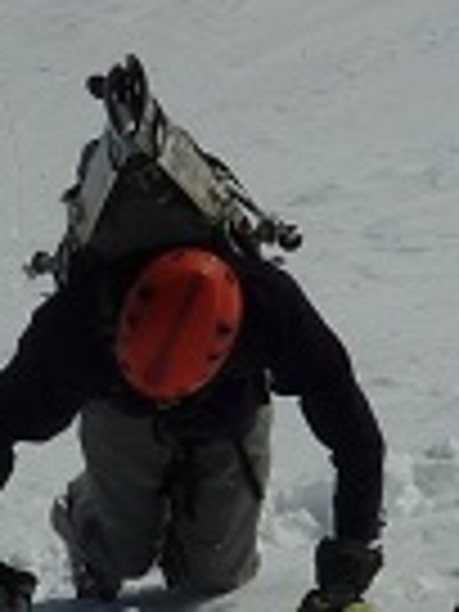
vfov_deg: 11.6
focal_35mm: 171
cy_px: 351
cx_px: 94
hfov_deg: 8.7
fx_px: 3023
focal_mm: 5.2
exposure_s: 1/1000
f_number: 8
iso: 80
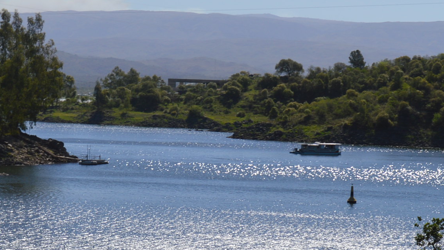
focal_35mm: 159
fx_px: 1872
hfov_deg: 13.5
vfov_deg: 7.6
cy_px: 276
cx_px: 363
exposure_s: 1/320
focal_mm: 38
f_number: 9
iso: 100
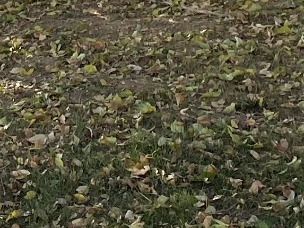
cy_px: -419
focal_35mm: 183
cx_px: 88
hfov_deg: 10.8
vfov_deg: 7.3
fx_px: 1607
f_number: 1.8
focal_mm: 4.25
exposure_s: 1/864
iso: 32
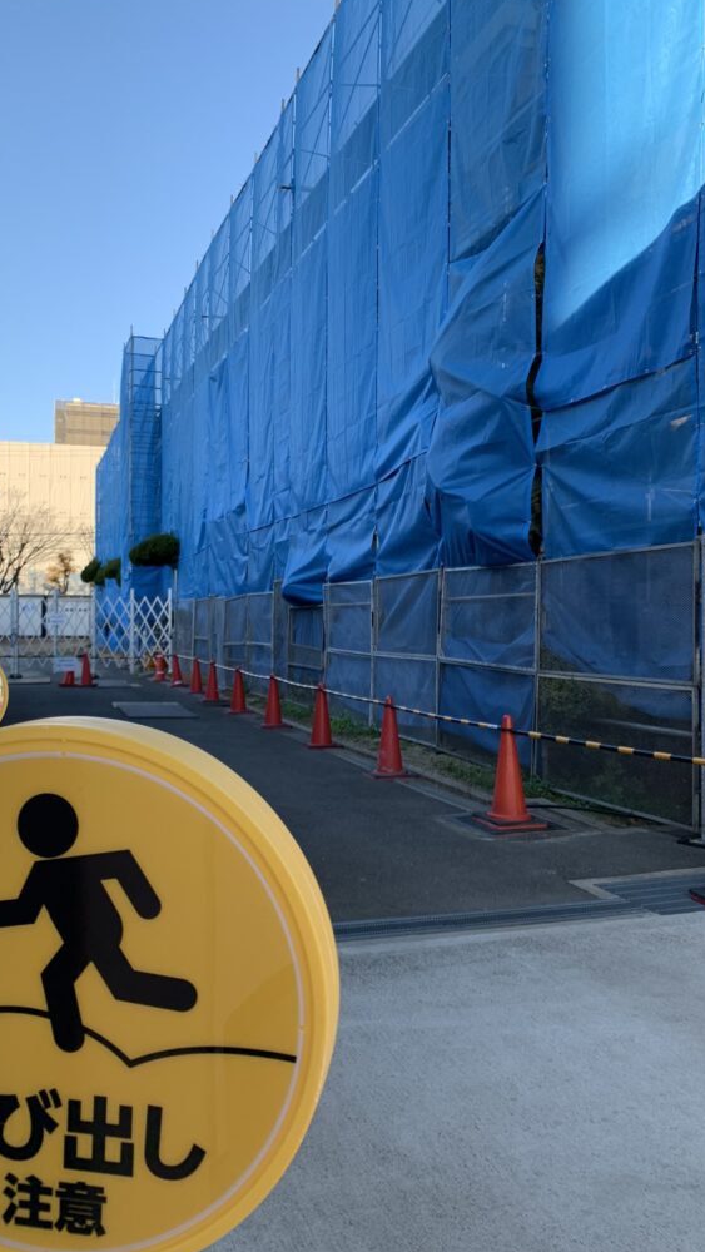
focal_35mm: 29
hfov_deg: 40.2
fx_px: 963
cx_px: 331
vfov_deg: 66.1
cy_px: 623
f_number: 1.8
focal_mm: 4.25
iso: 25
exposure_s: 1/297
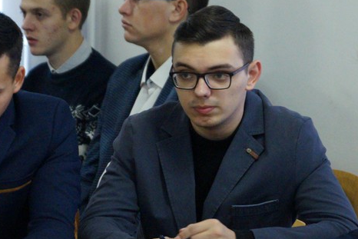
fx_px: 2458
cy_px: 134
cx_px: 187
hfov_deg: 8.3
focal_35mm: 247
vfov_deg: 5.6
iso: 3200
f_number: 5.6
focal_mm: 75
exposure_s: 1/50
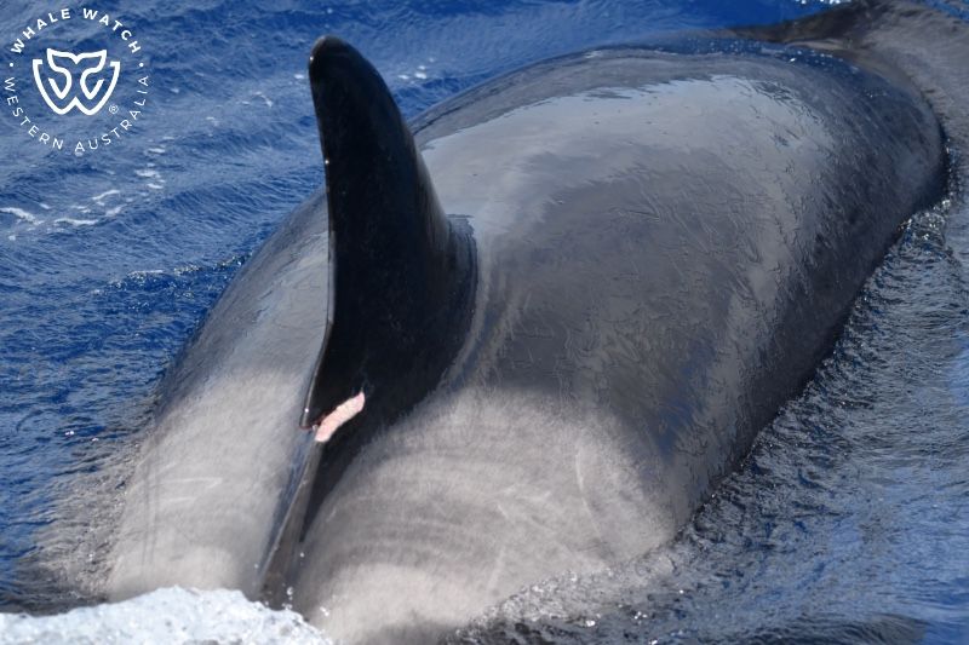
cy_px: 322
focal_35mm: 185
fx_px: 4978
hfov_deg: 11.1
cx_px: 484
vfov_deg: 7.4
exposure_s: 1/8000
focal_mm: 185
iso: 1800
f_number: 5.3
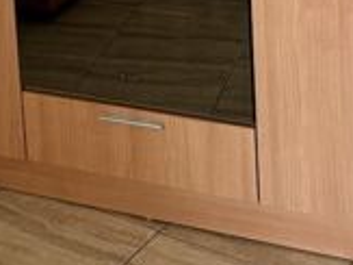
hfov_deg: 18.9
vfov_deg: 12.7
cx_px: 235
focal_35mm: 104
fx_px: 1060
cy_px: -239
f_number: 1.78
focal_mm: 6.76
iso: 200
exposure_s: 1/69
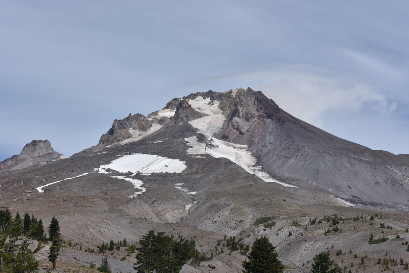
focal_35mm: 70
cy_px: 136
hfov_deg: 28.8
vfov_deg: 19.5
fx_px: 796
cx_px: 199
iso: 100
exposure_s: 1/400
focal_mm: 68
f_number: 10
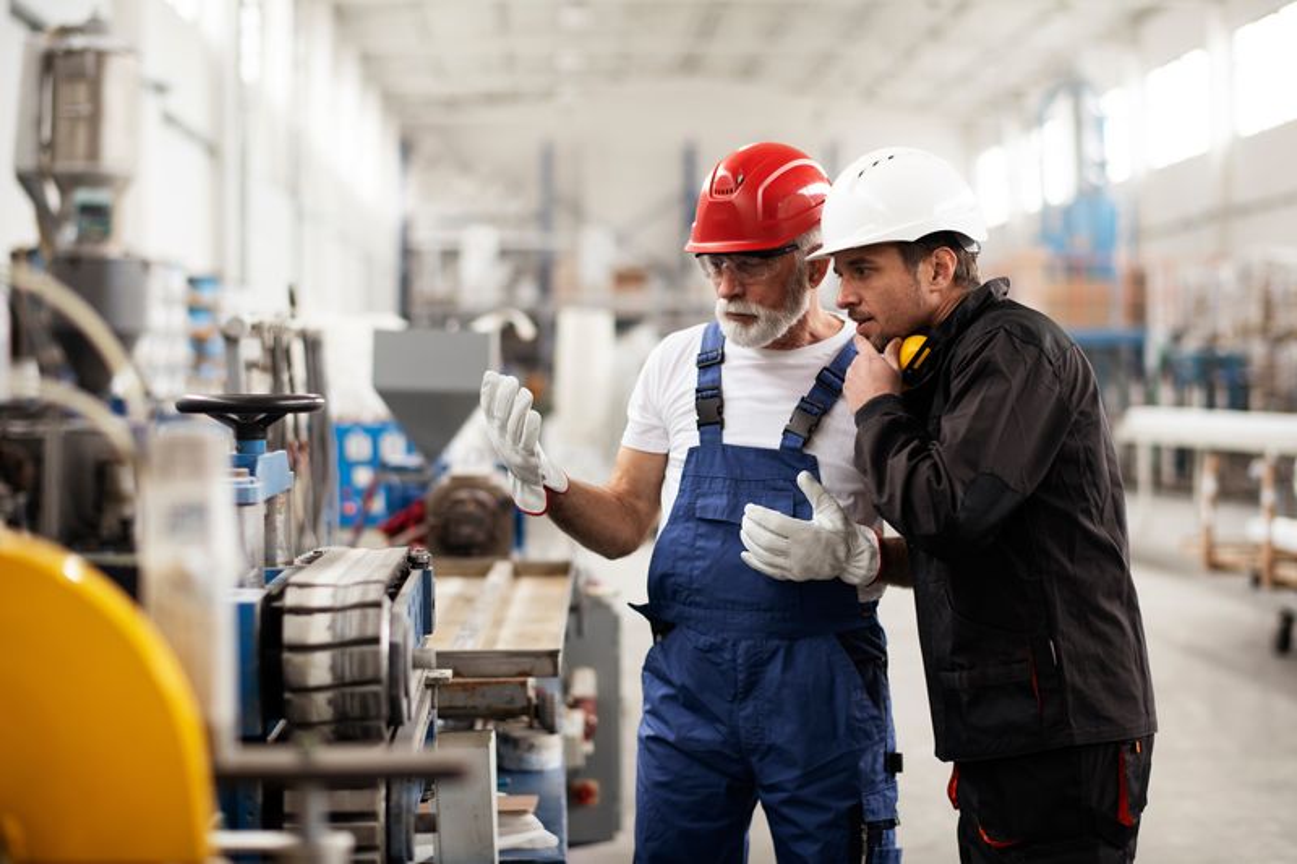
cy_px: 432
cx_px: 648
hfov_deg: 34.5
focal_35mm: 58
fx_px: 2089
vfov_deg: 23.4
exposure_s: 1/200
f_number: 2
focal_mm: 58
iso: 320
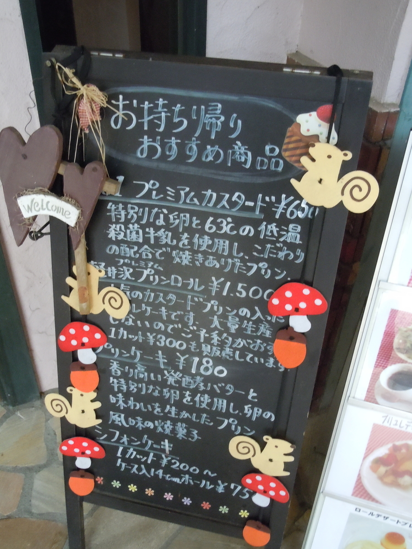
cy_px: 274
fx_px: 524
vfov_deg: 55.4
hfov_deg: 42.9
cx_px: 206
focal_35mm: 33
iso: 800
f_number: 4
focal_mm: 5.9
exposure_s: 1/40
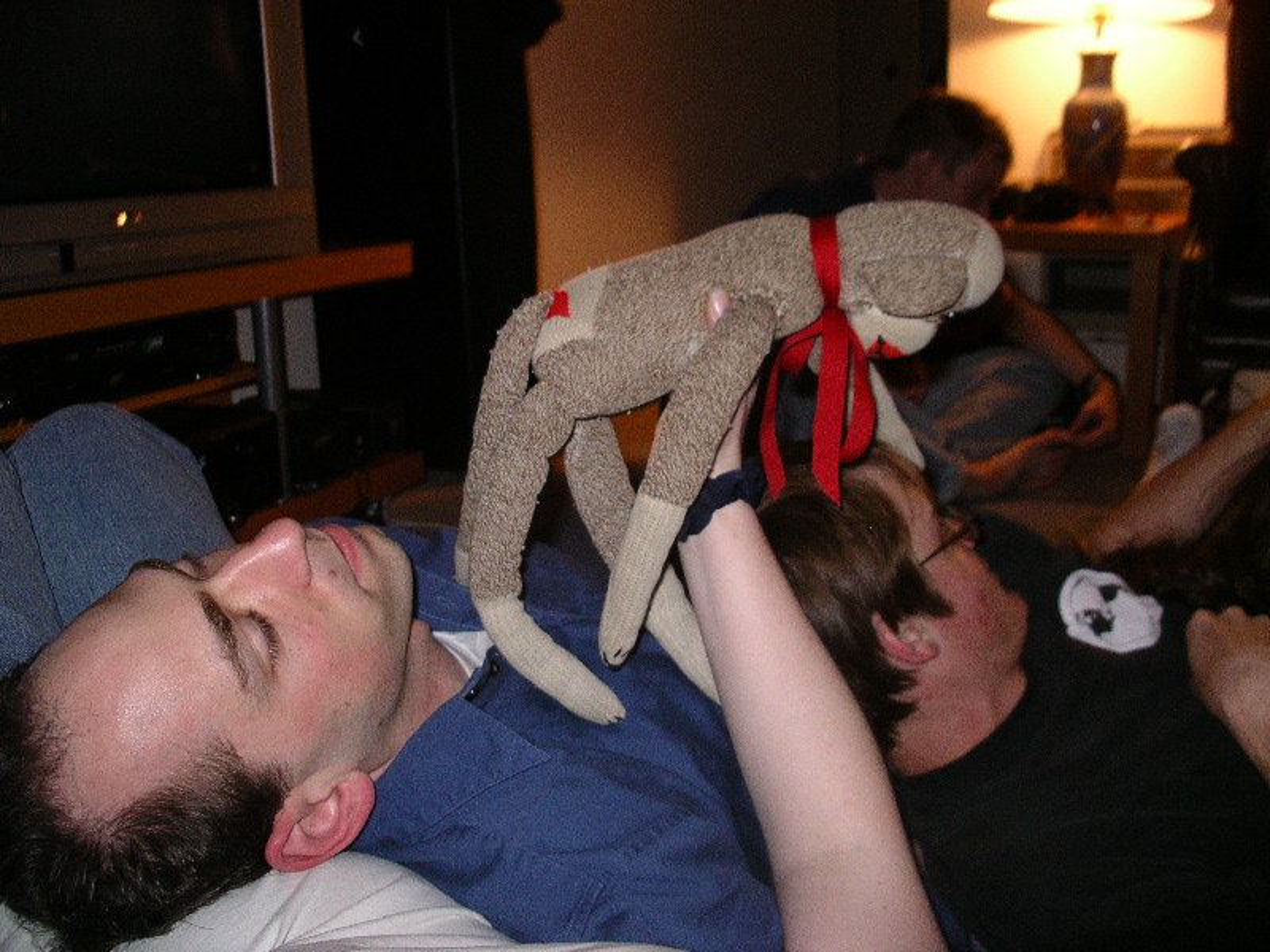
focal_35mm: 37
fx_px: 1357
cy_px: 476
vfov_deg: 38.7
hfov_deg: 50.1
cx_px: 635
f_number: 2.8
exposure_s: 1/40
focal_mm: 7.8
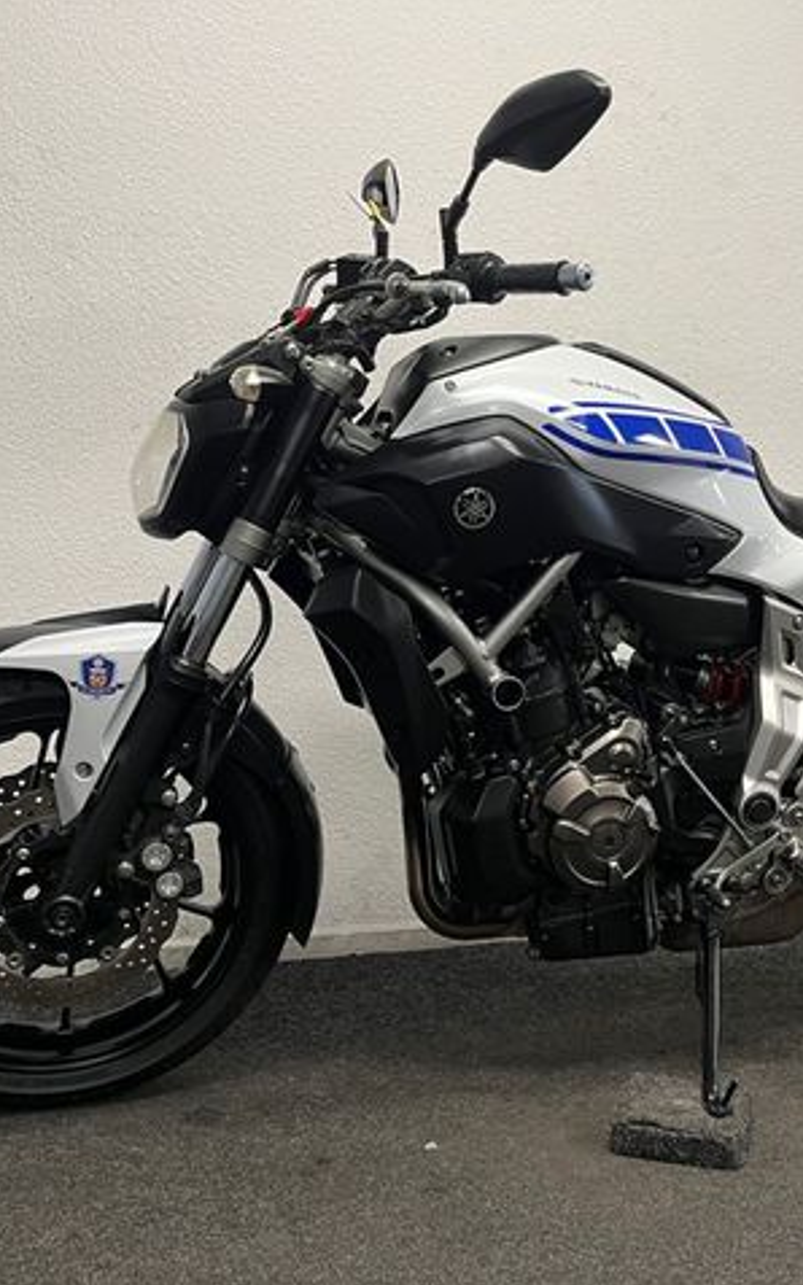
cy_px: 644
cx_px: 528
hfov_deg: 34.1
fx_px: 1296
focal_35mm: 37
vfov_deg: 52.8
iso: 80
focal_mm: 5.1
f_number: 1.6
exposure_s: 1/50
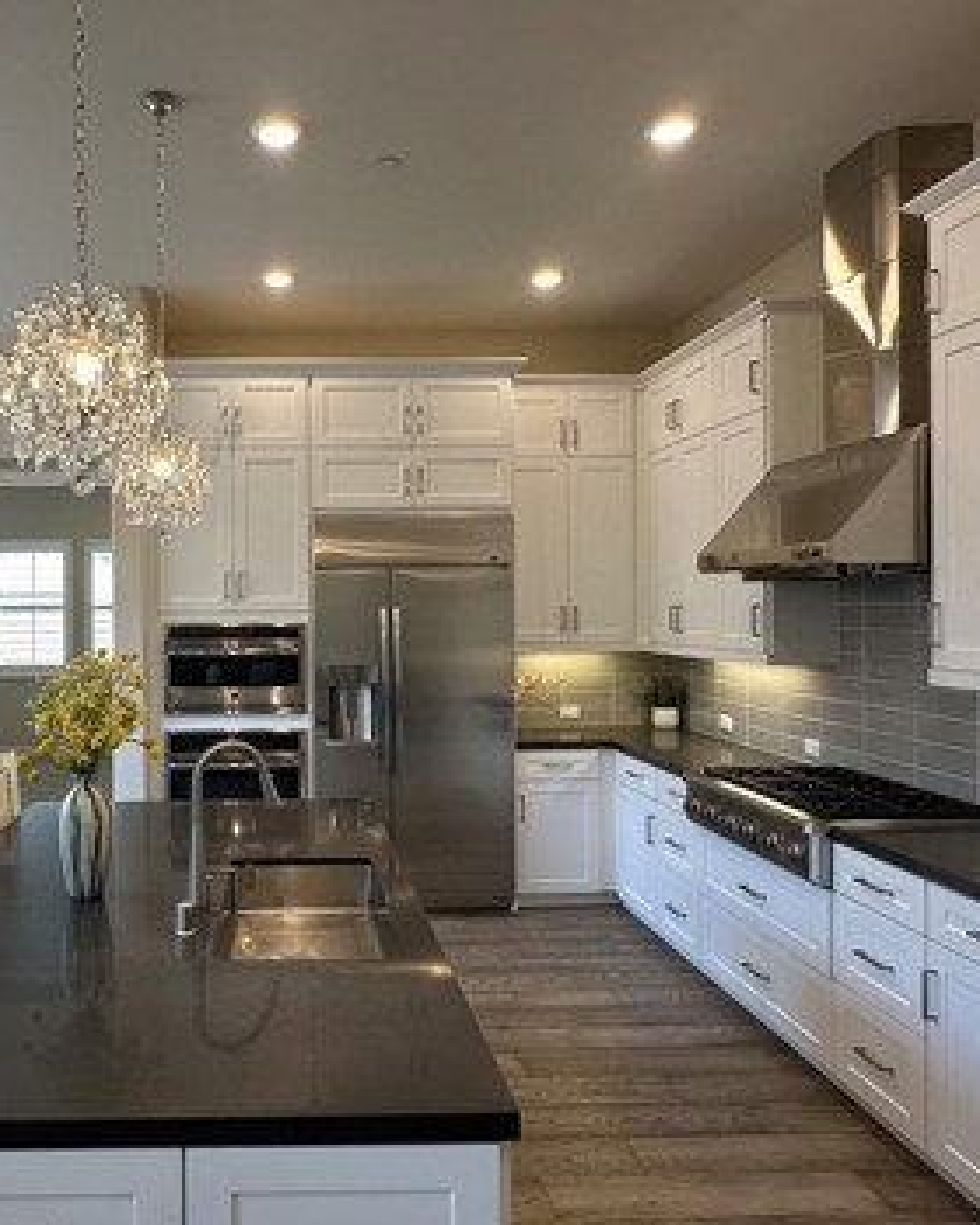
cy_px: 616
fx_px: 906
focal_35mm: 25
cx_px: 298
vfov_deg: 68.1
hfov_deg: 55.2
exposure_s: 1/120
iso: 125
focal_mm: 2.22
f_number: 2.2
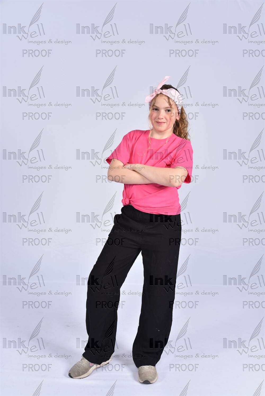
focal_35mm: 38
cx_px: 132
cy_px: 198
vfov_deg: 50.7
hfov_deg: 35.1
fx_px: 419
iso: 250
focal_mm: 38
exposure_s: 1/160
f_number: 7.1
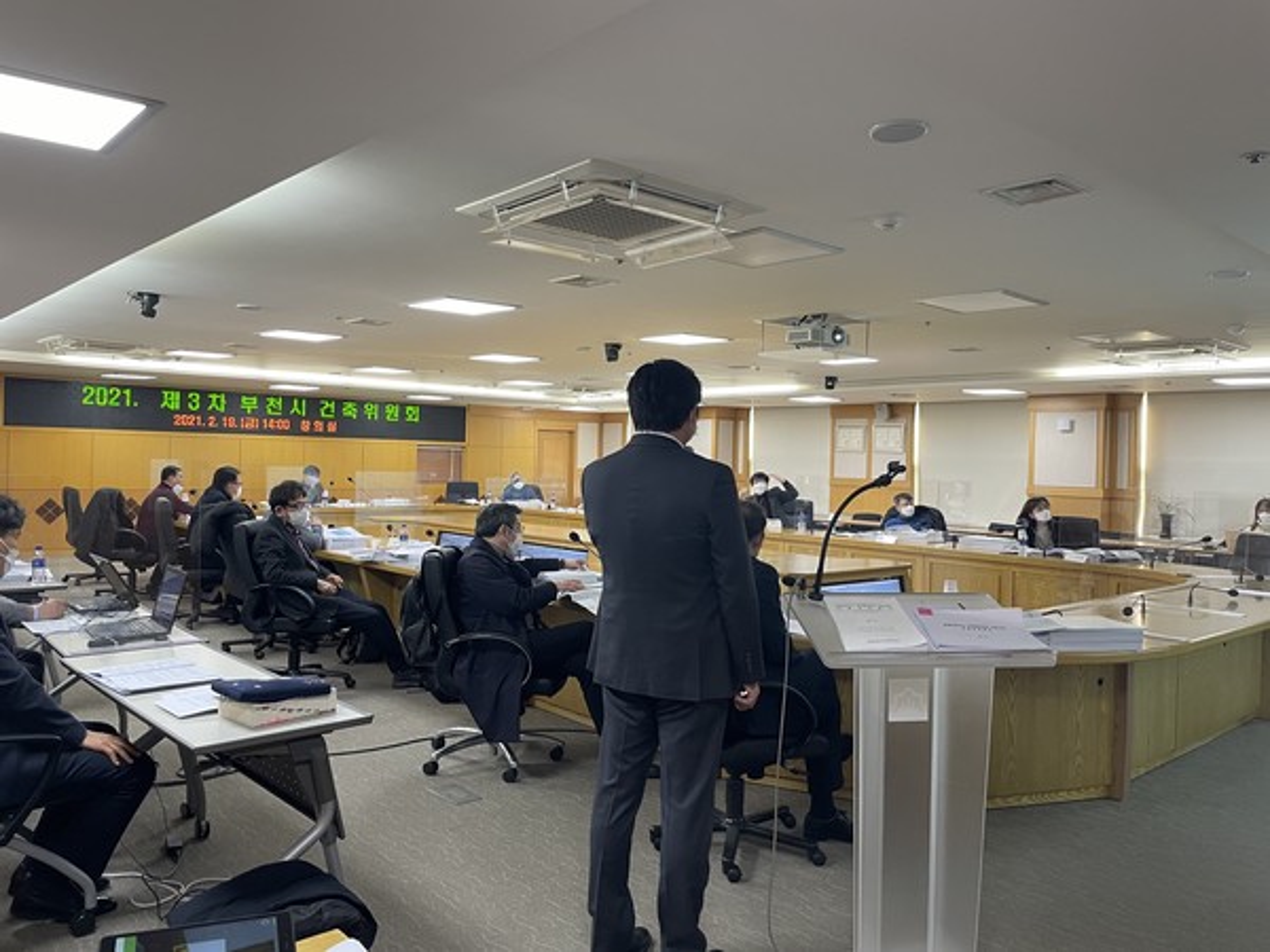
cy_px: 476
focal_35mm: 26
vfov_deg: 53.1
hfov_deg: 67.3
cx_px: 635
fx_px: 954
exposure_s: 1/60
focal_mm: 4.2
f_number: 1.6
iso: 100
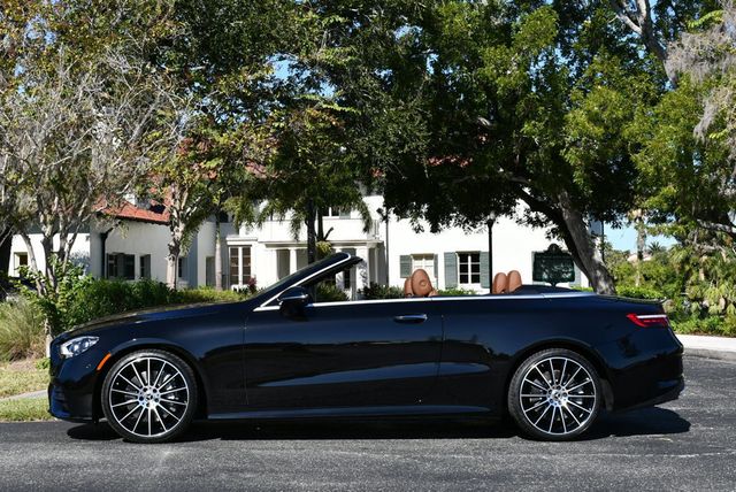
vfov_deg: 22.7
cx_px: 368
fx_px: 1228
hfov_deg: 33.4
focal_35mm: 60
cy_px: 246
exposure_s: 1/320
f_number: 9
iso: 100
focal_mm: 30
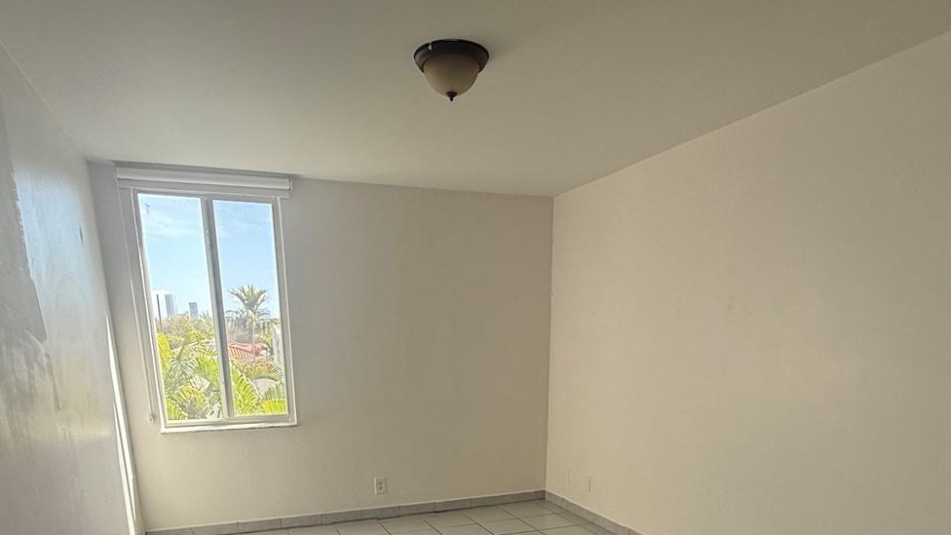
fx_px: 630
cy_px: 512
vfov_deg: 41.2
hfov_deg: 74.0
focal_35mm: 25
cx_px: 463
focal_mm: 2.22
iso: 64
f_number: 2.2
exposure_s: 1/119
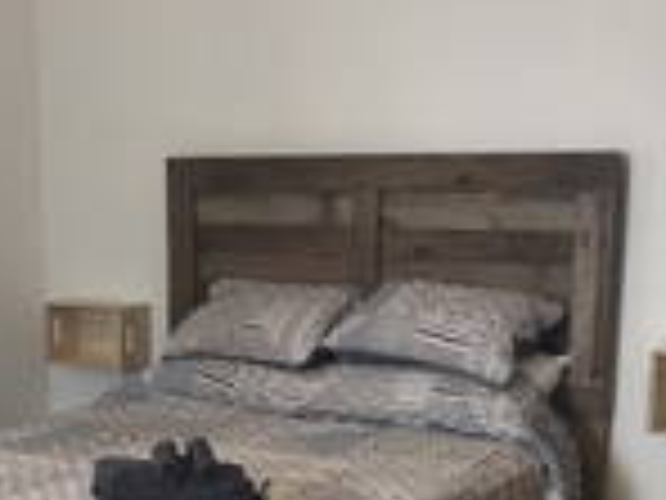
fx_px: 1308
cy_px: 423
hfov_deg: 28.0
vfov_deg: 21.3
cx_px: 144
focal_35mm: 68
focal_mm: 3.99
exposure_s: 1/15
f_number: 1.8
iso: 40
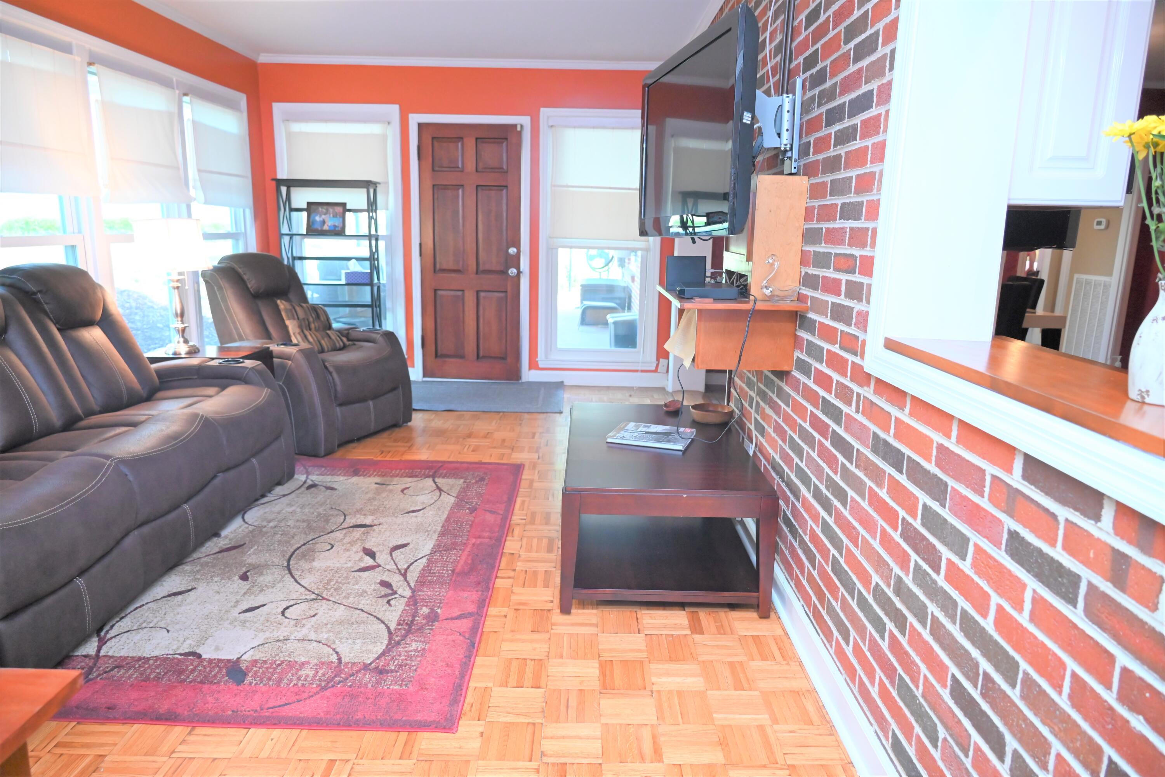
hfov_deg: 73.7
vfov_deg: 53.2
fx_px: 777
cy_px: 388
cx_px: 582
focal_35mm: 24
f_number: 4
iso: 2800
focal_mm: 24
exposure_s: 1/125
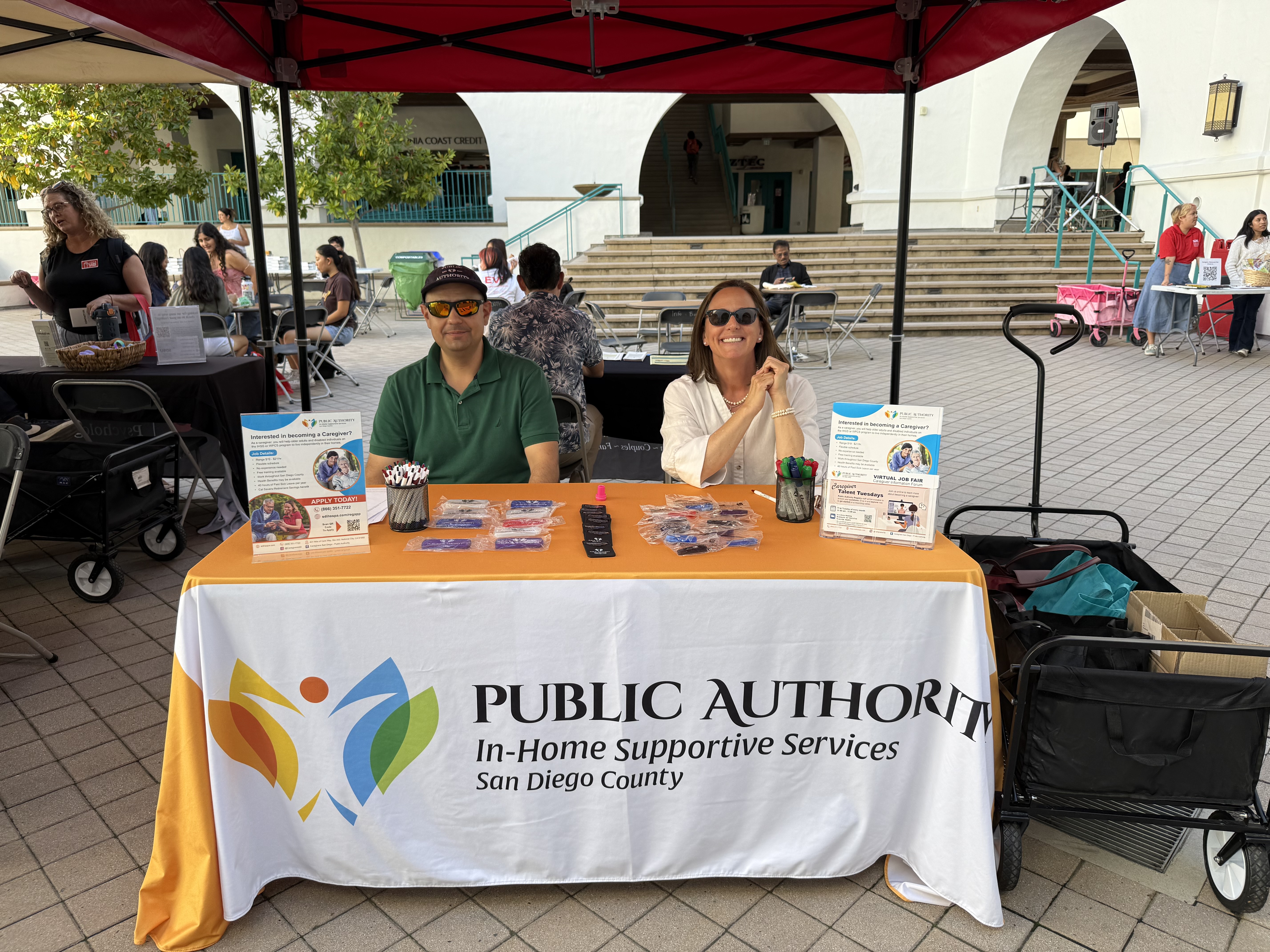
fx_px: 881
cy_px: 476
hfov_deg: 71.6
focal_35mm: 24
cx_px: 635
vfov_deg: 56.8
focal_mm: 6.76
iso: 80
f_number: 1.78
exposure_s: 1/494
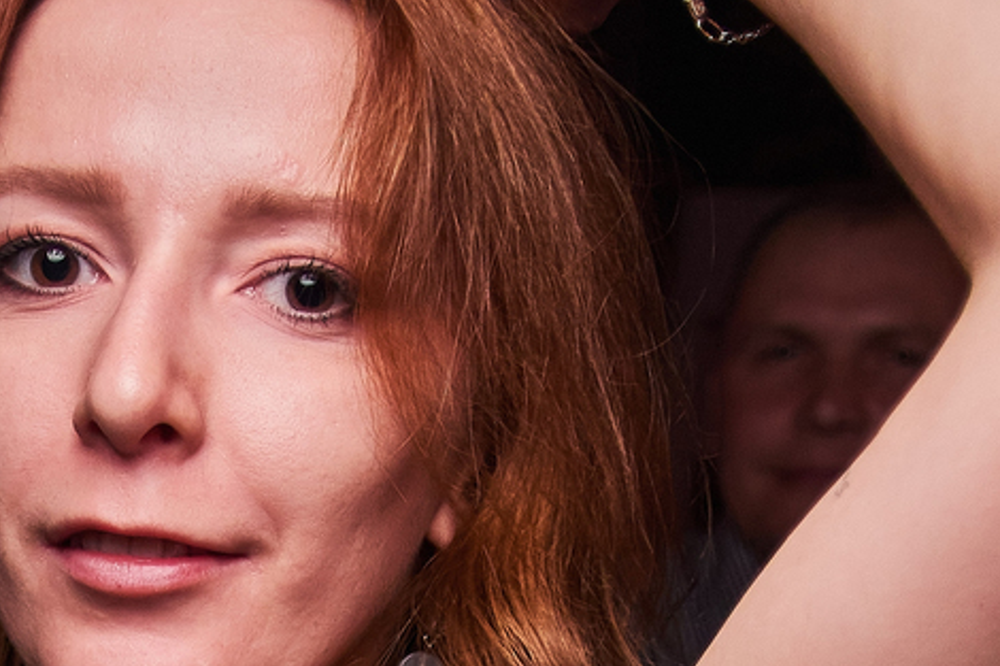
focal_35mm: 104
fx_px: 2889
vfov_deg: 12.1
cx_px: 112
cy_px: 1196
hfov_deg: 19.3
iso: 800
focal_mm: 17
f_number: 2.8
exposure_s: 1/80
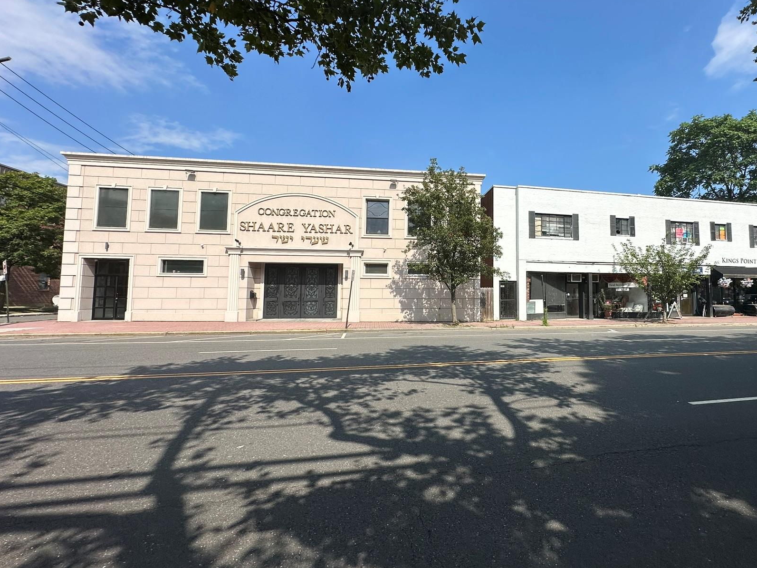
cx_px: 478
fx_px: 394
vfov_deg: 71.5
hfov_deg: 85.9
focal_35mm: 18
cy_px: 268
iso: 50
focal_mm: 2.22
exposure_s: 1/2681
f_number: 2.2
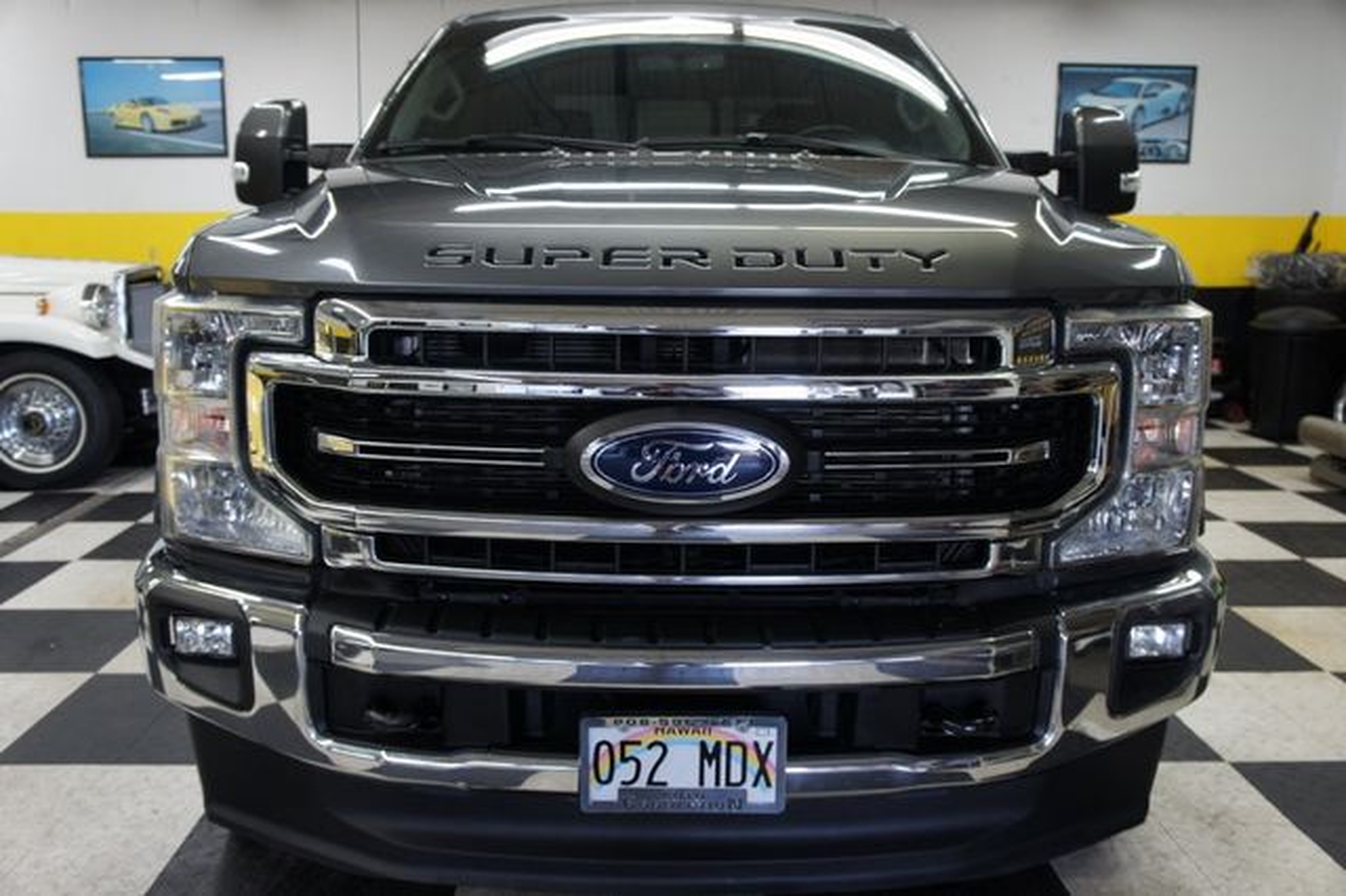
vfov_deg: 43.6
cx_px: 673
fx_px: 1121
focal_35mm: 30
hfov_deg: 62.0
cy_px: 448
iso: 250
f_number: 4
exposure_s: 1/30
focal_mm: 20
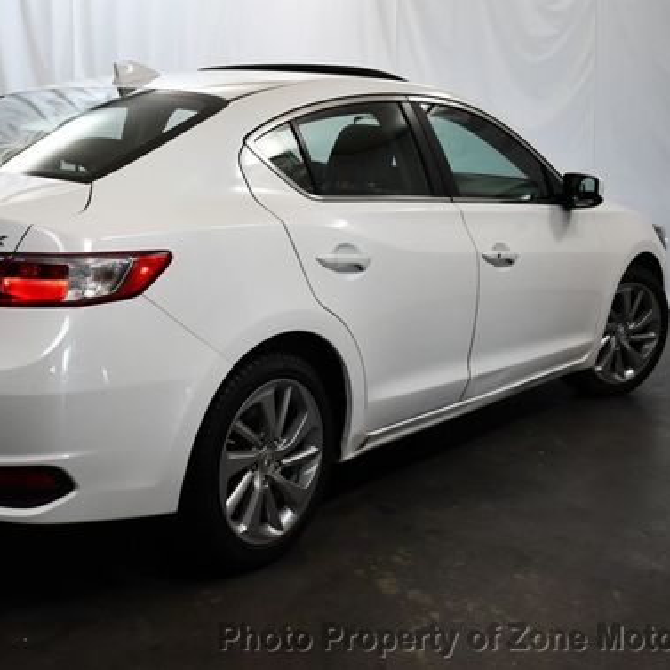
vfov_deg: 32.7
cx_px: 197
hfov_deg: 32.4
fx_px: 1139
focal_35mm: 52
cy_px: 291
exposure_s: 1/250
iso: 720
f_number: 3.5
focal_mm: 18
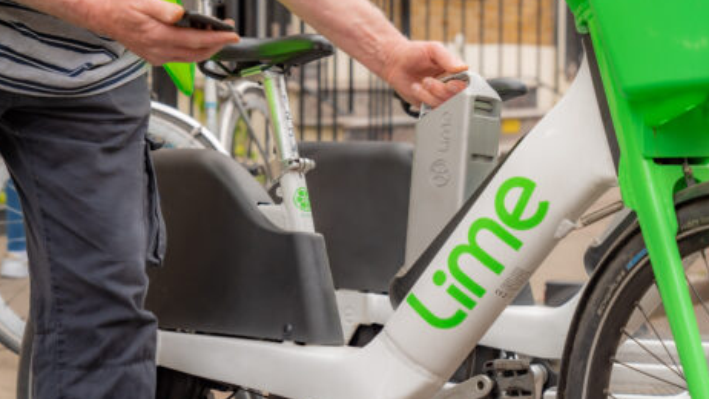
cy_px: 138
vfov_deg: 14.5
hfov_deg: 25.5
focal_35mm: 83
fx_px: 1561
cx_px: 450
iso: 500
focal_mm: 61
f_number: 4.5
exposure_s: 1/640
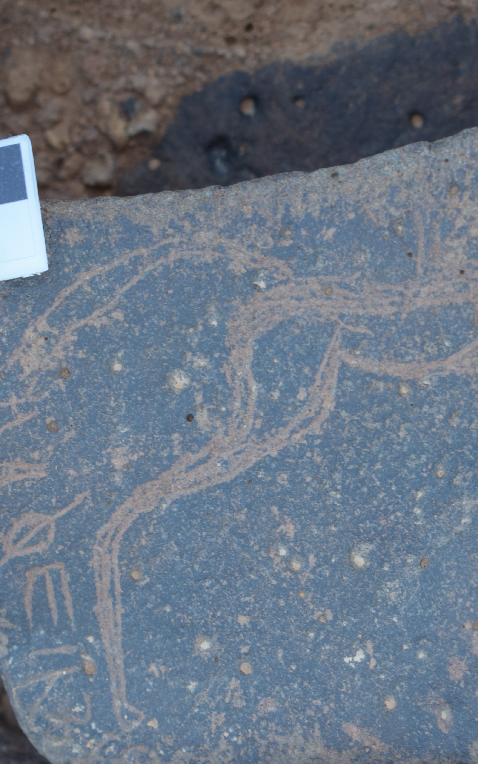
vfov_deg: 14.7
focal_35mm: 142
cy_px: 404
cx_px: 255
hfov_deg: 9.2
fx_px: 2956
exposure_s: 1/80
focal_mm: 55
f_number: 5.6
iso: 200
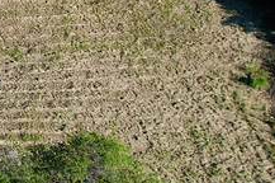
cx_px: -362
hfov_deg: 12.7
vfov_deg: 9.9
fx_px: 992
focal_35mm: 130
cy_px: -161
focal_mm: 8.38
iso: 100
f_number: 2.8
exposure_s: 1/3200
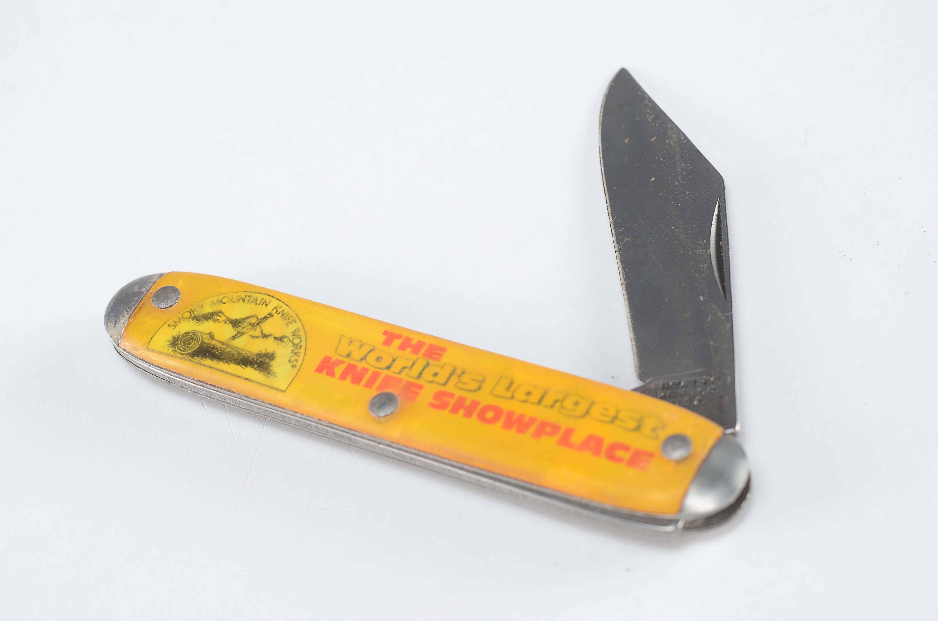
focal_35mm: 90
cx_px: 469
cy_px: 310
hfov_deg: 22.7
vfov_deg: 15.1
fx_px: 2340
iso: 100
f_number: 10
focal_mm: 60
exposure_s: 1/80
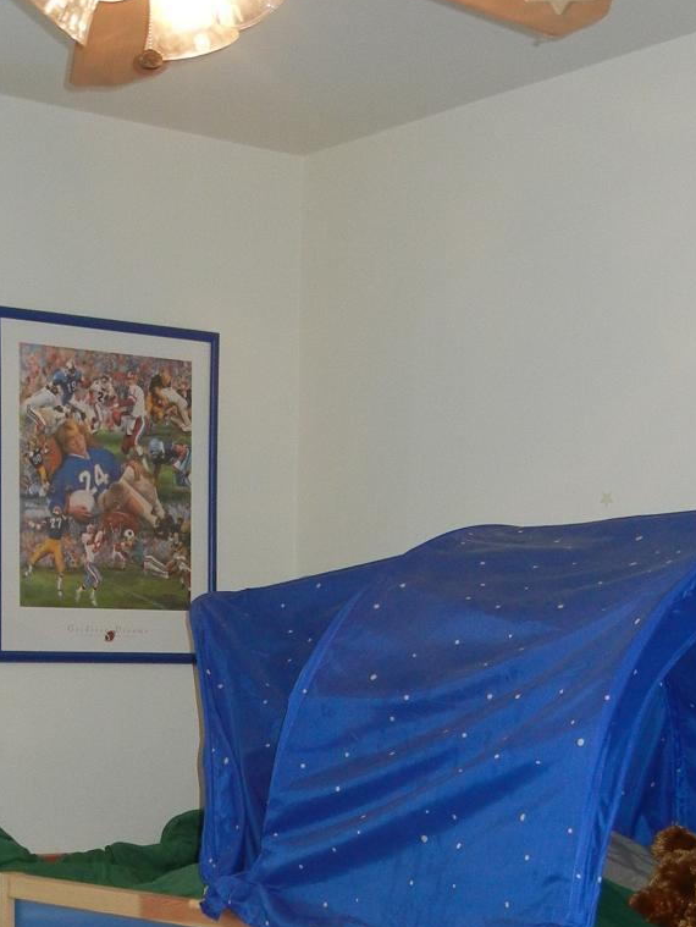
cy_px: 816
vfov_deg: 24.1
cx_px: 228
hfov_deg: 18.6
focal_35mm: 79
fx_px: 2116
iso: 200
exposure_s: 1/30
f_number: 3.5
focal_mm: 5.4
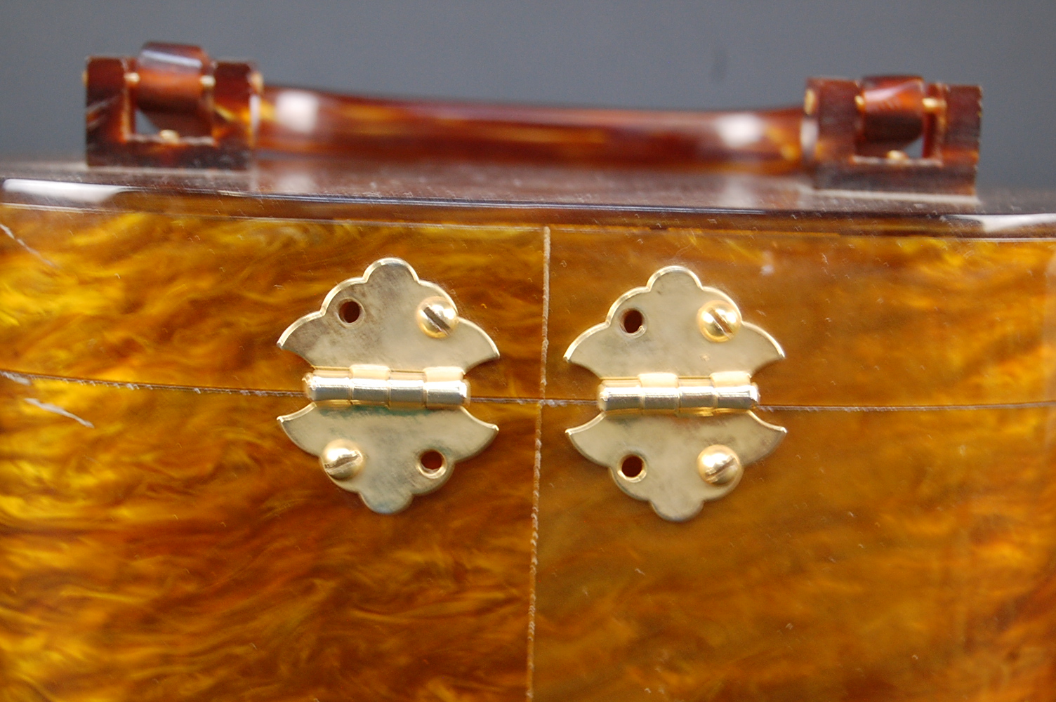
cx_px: 528
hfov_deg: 24.6
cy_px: 351
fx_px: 2418
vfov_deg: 16.5
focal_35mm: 82
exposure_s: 1/13
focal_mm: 55
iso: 800
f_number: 5.6
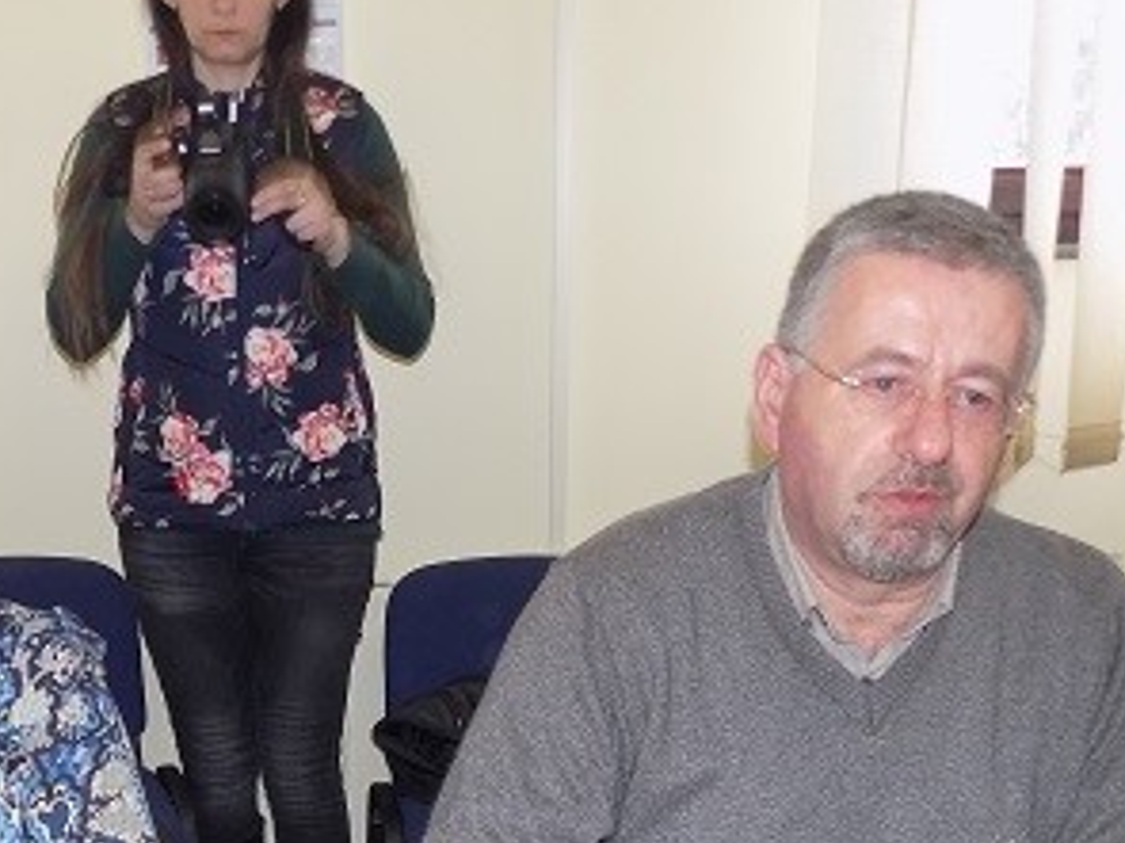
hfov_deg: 34.1
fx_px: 1787
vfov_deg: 25.6
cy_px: 786
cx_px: 263
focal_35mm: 55
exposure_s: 1/30
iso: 200
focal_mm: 4.8
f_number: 3.2
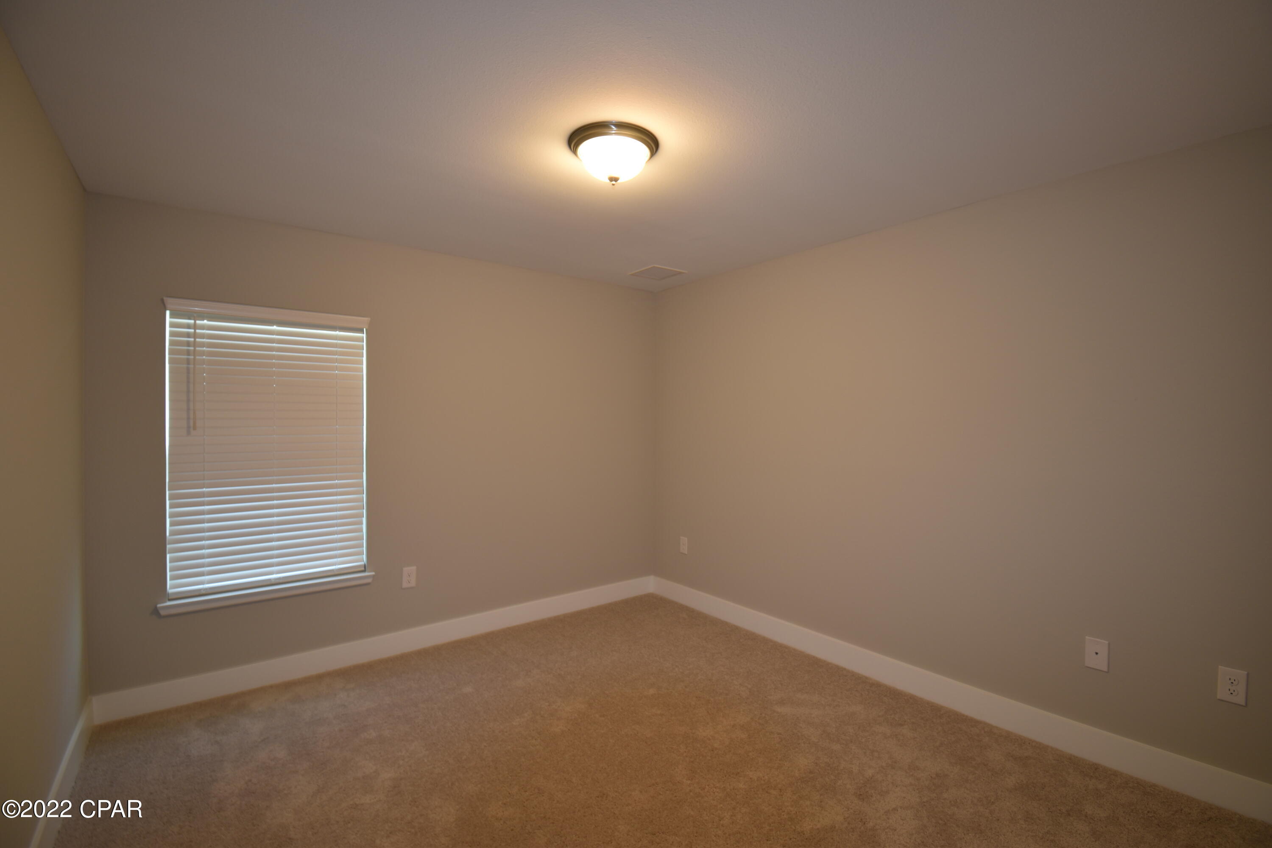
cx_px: 636
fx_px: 530
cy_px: 424
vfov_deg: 77.3
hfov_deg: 100.4
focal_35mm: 15
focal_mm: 10
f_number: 4.5
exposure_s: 1/10
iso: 100
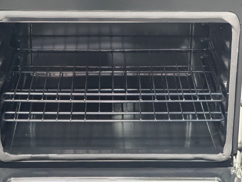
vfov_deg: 12.3
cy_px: 91
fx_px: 839
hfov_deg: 16.4
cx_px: 121
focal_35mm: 120
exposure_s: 1/24
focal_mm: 15.66
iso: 1600
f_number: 2.8
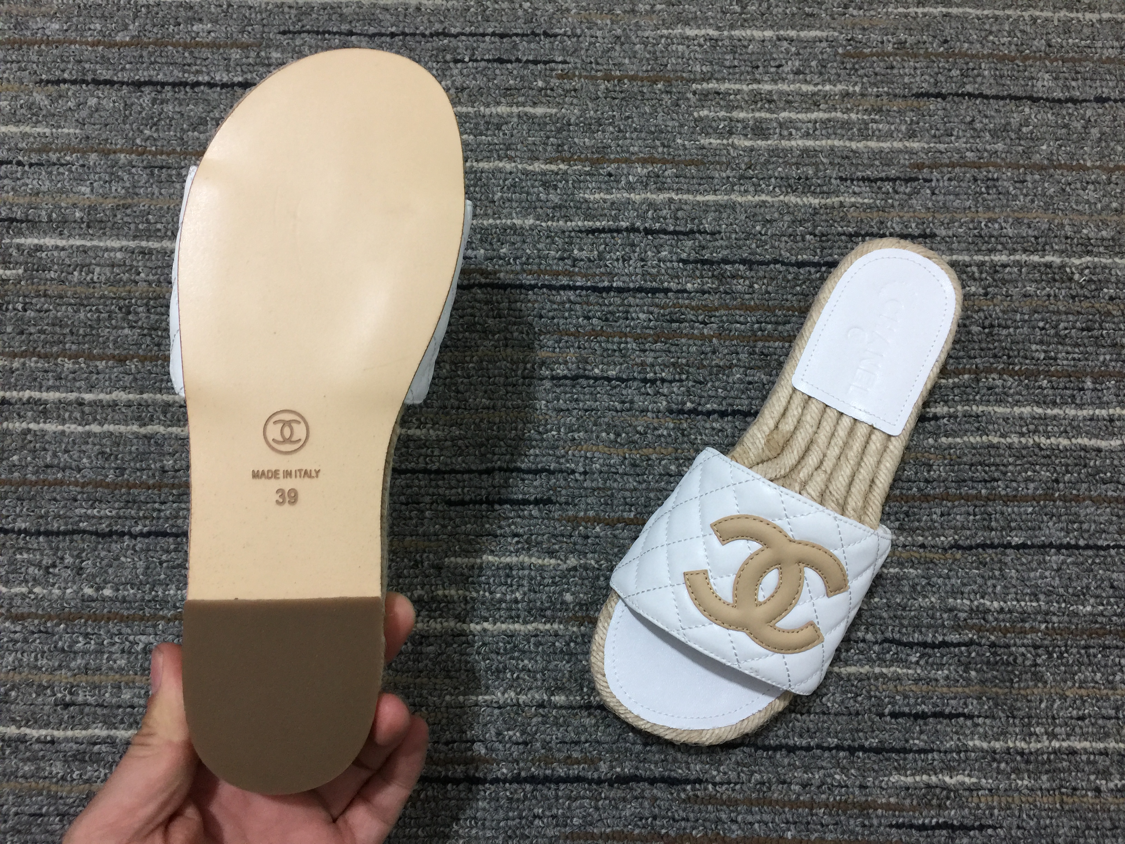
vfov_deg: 48.2
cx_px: 562
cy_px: 422
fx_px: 942
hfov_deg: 61.7
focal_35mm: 29
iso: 64
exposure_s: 1/33
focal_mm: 4.15
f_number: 2.2
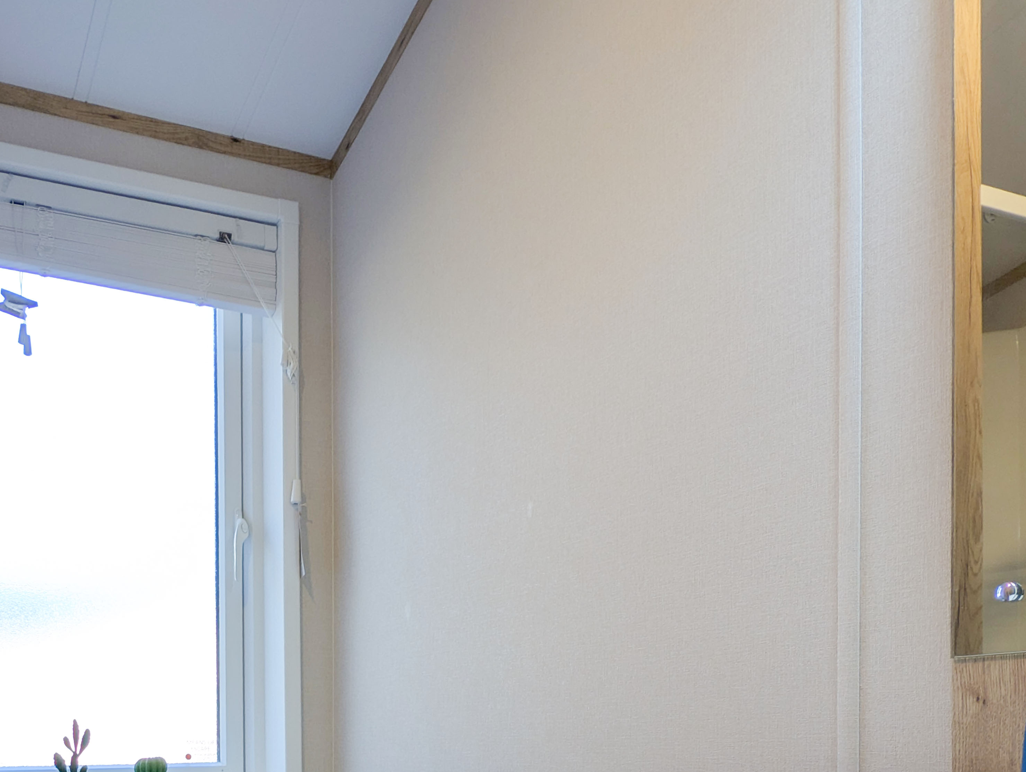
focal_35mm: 33
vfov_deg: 37.5
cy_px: 804
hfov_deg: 53.4
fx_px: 979
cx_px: 291
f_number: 1.95
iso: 41
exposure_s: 1/92.7
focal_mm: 2.23
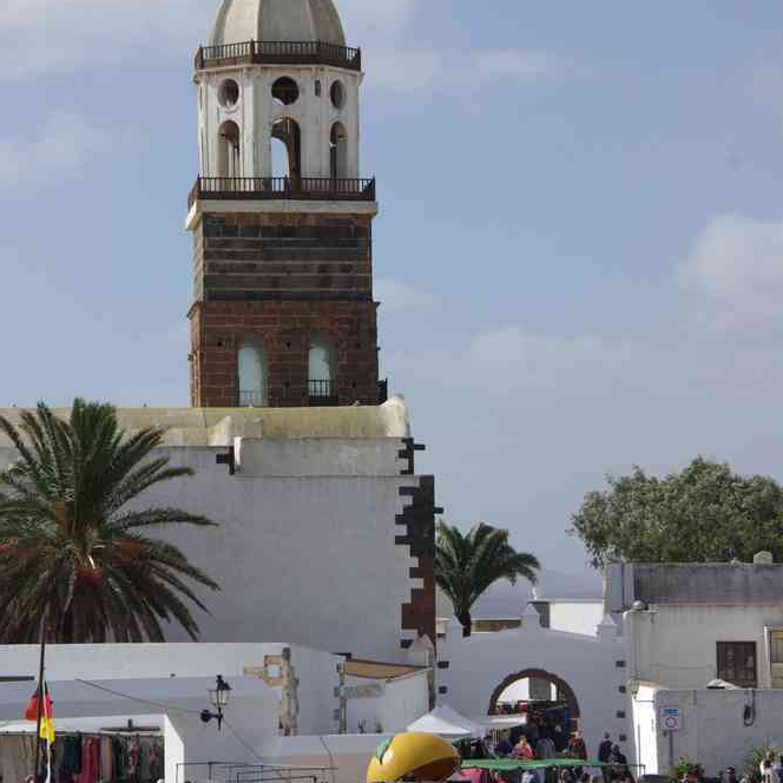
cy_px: 413
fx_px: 3839
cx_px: 392
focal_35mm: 150
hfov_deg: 11.6
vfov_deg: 11.6
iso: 100
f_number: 9.5
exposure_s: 1/250
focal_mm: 77.5
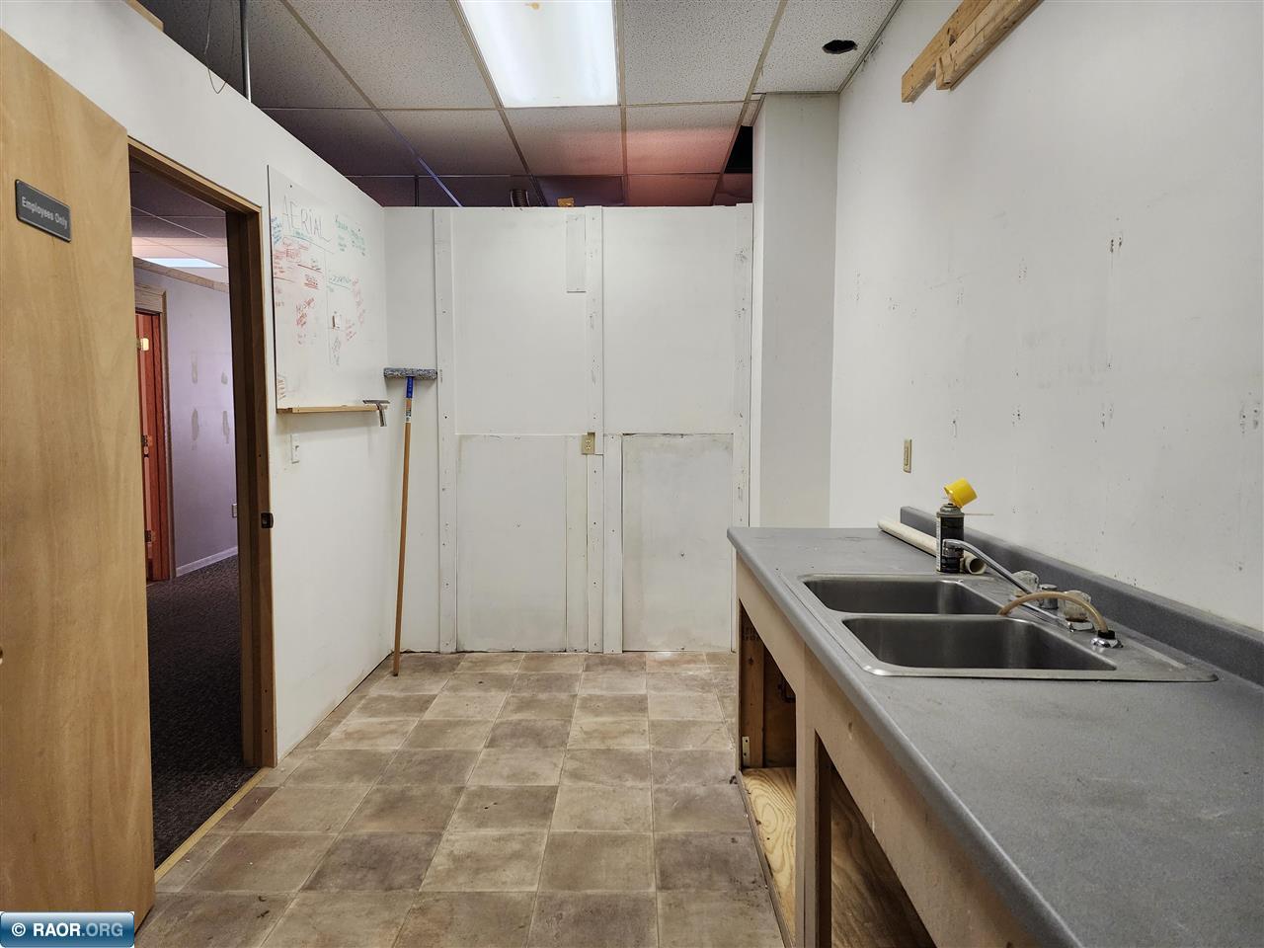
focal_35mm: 23
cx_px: 632
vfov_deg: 58.9
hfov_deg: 73.9
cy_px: 474
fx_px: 840
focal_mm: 6.4
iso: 250
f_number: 1.8
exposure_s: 1/120
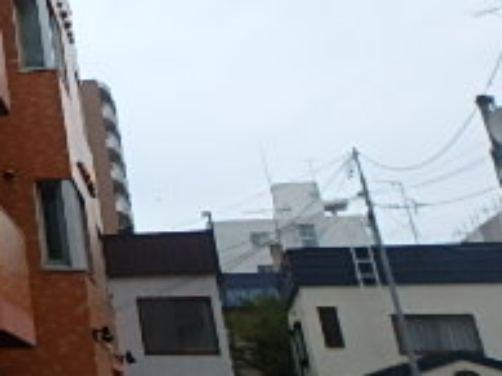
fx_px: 1000
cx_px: -278
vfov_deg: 19.0
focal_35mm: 69
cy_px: -167
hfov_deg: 22.4
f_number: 3.5
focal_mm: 3.7
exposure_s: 1/640
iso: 125
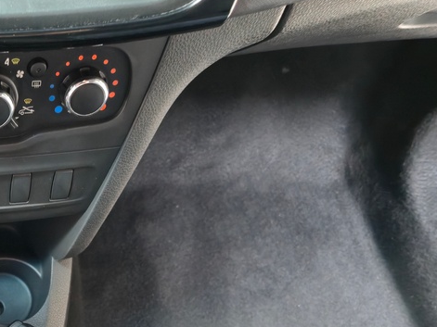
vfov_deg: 28.1
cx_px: -17
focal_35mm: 50
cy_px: 290
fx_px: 631
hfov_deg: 34.2
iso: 500
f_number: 1.7
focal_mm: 6.3
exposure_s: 1/40
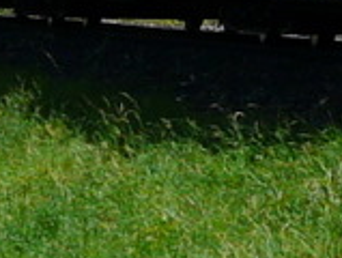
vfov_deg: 3.0
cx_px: 493
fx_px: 4912
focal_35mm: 496
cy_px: -339
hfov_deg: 4.0
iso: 100
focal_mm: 12.9
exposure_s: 1/400
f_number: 5.6
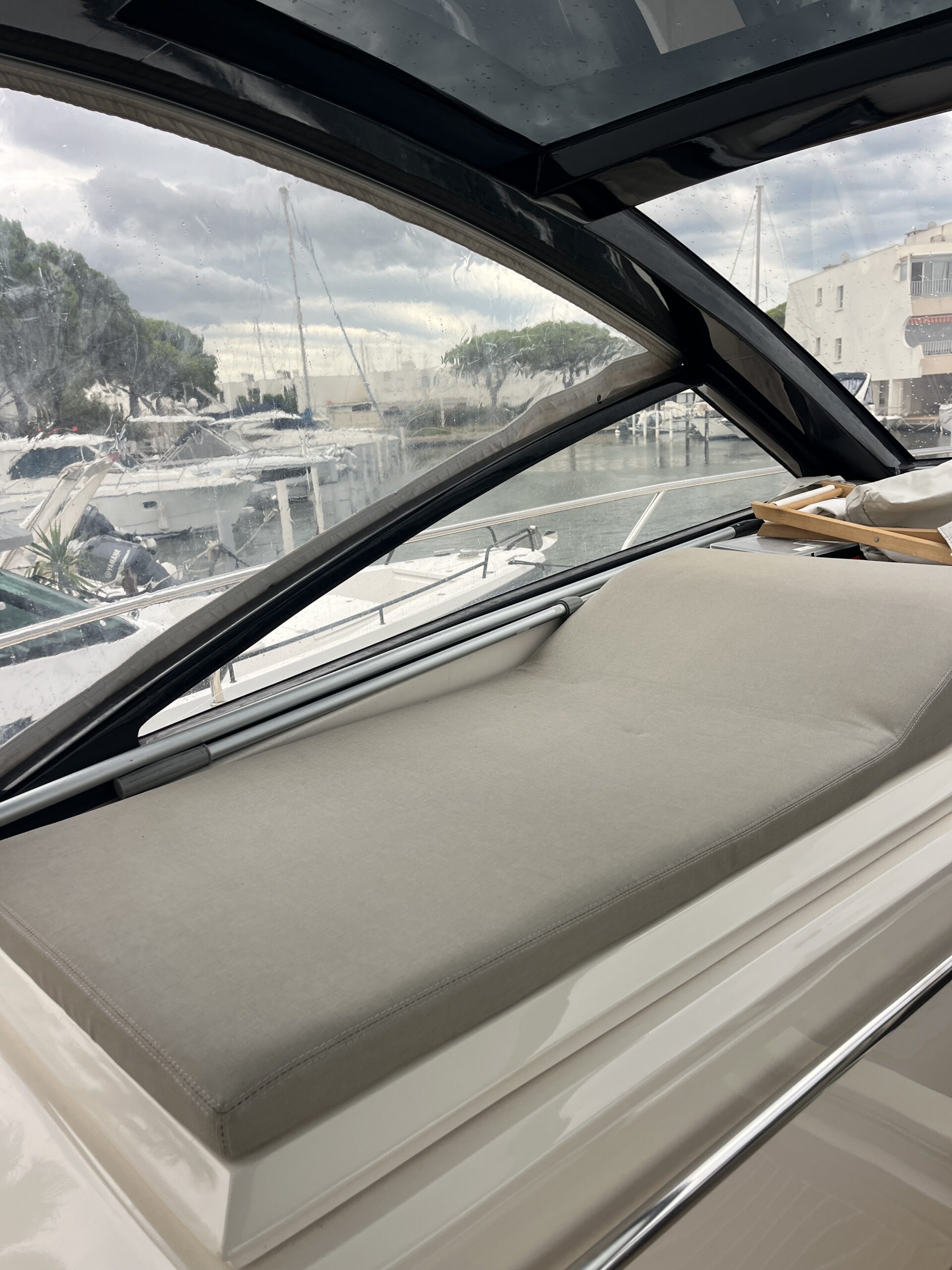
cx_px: 476
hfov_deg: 53.1
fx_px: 953
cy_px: 635
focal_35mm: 26
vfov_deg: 67.3
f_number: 1.6
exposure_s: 1/374
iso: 50
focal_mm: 5.1
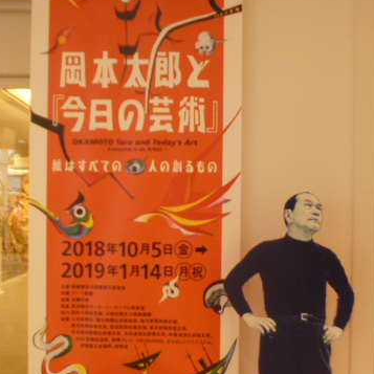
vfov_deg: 43.8
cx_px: 177
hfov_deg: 43.8
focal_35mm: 38
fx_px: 464
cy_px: 202
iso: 400
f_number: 2.5
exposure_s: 1/15
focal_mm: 4.3
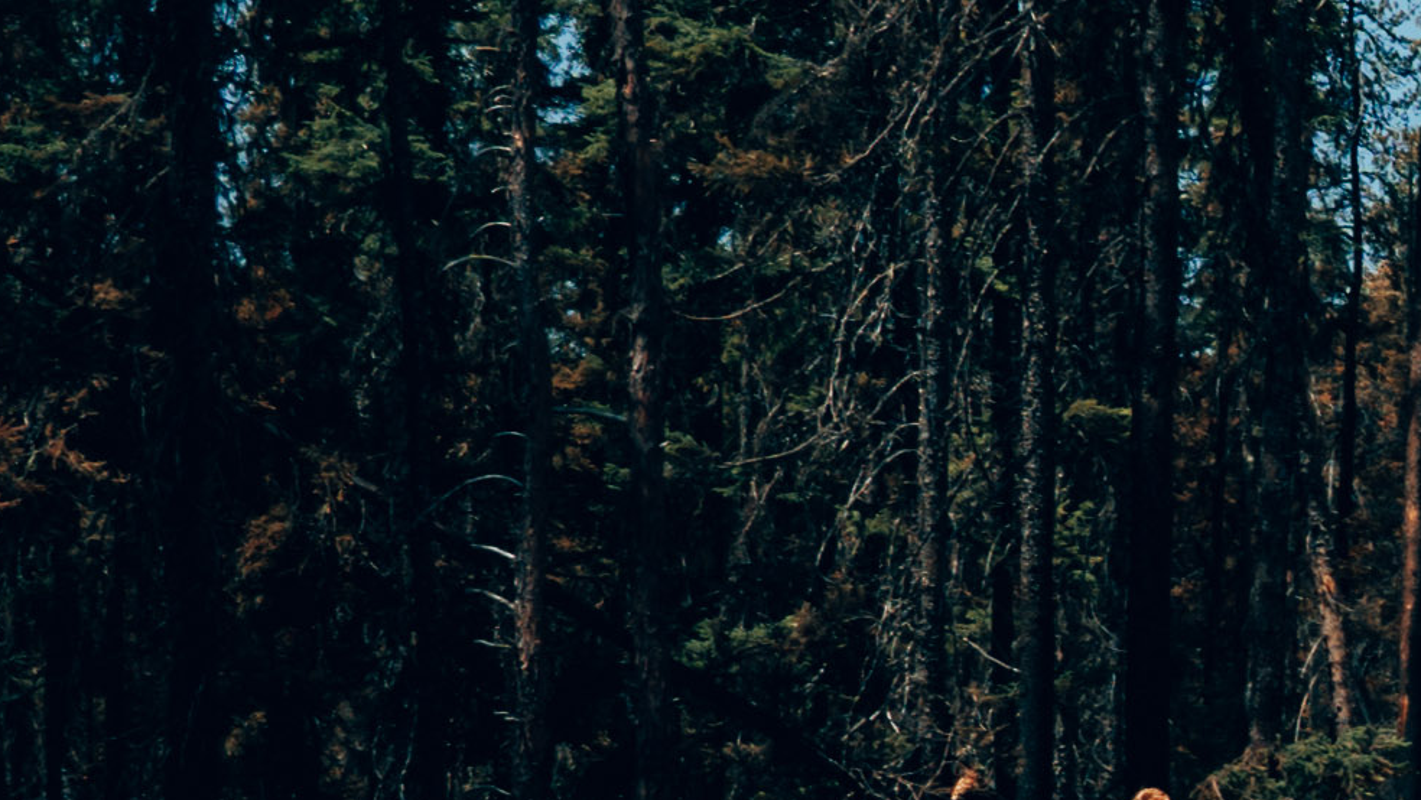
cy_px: 936
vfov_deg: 6.7
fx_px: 6746
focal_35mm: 179
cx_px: 2614
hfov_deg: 11.2
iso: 100
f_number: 8
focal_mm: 24
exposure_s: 1/250
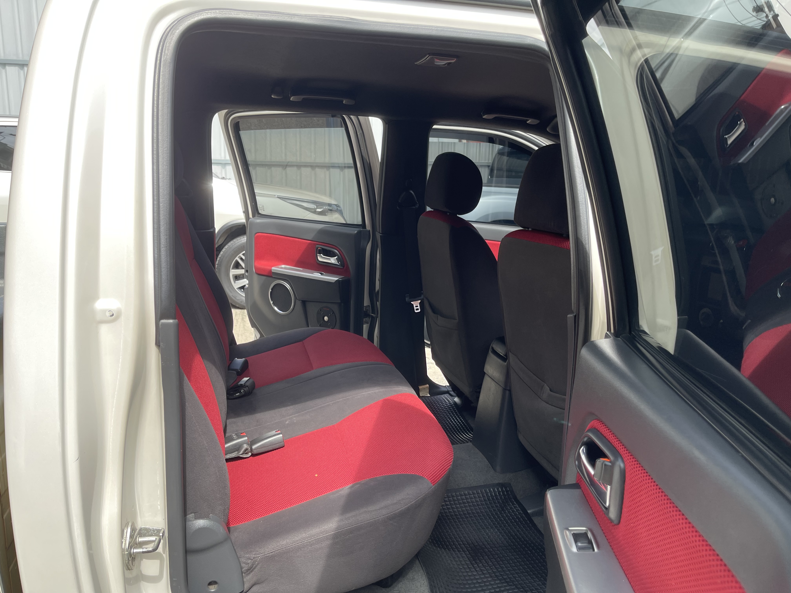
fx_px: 571
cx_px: 396
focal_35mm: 25
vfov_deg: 54.9
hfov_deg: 69.4
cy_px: 296
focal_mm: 5.1
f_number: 1.6
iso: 32
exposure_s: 1/611
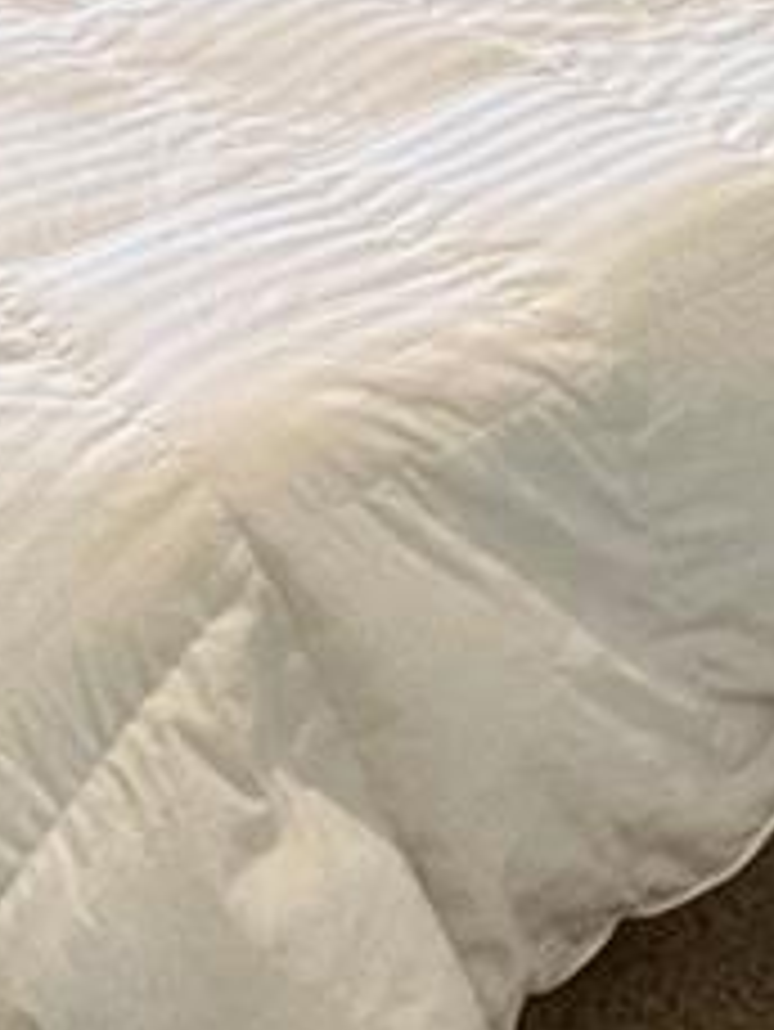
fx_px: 2025
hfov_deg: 20.0
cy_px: -931
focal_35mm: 68
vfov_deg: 19.4
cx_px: -207
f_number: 1.8
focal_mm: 1.57
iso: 320
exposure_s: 1/60
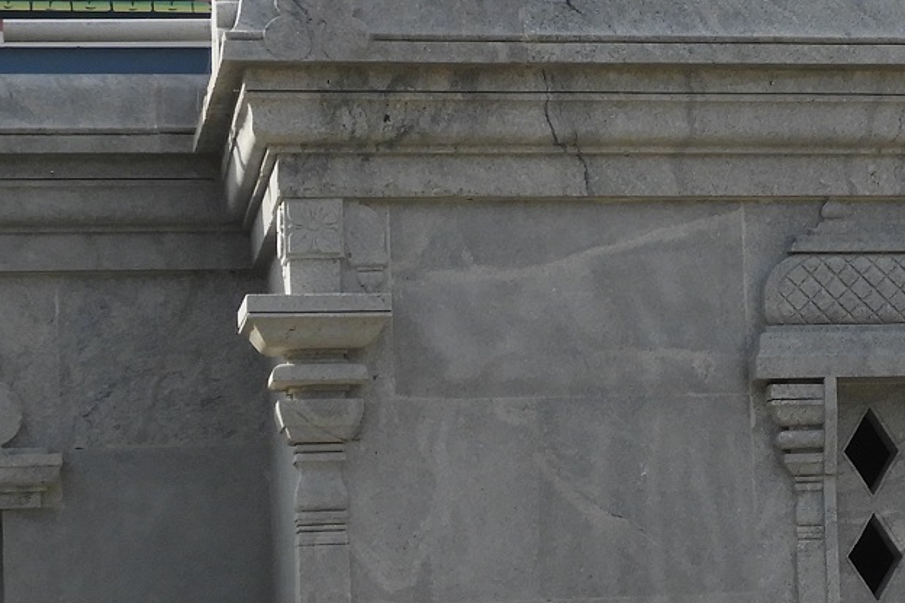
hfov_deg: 16.6
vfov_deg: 11.3
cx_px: 869
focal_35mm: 121
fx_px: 3042
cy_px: 441
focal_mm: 6.3
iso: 100
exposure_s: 1/800
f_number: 3.8
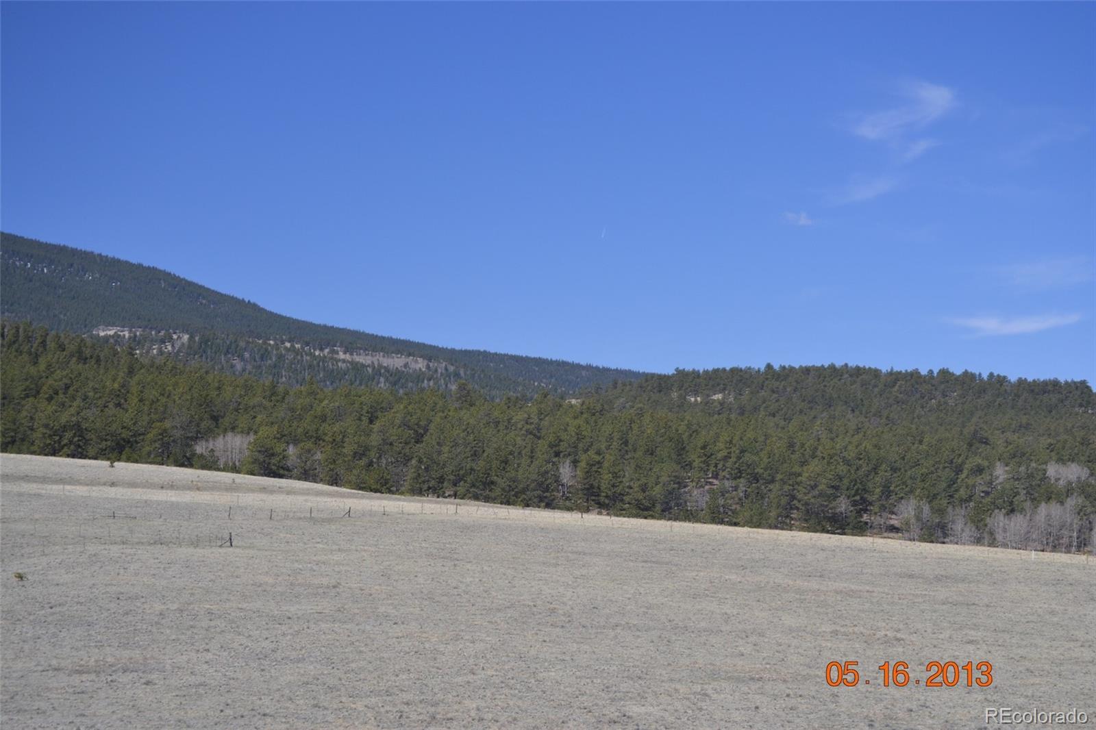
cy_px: 365
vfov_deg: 16.5
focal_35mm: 82
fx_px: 2511
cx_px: 548
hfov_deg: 24.6
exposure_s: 1/160
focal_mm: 55
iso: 100
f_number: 6.3
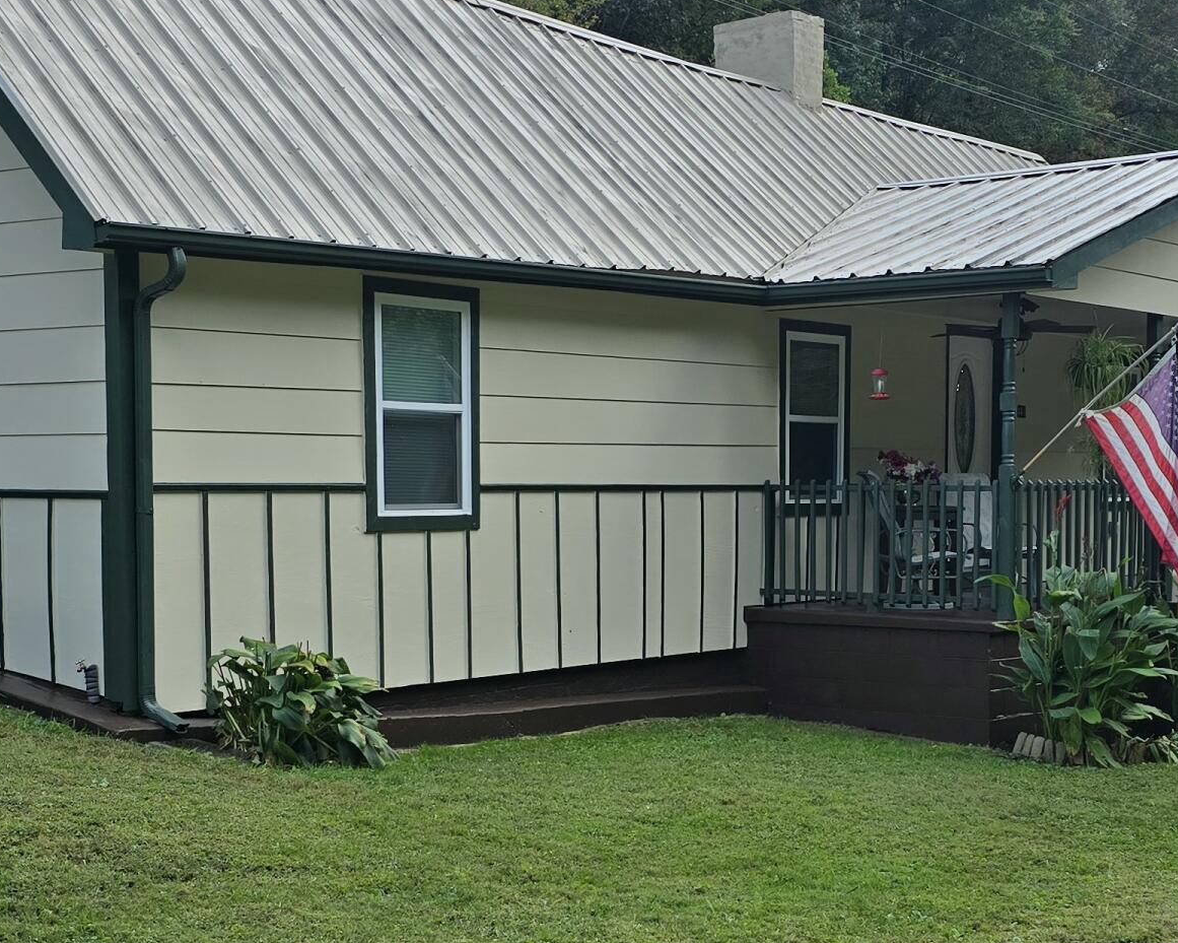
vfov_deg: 26.2
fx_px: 2022
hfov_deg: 32.4
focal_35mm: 58
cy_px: 567
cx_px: 680
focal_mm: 6.3
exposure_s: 1/834
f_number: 1.7
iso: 12
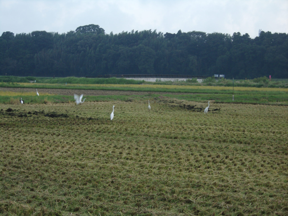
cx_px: 144
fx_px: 899
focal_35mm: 108
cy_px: 108
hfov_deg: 18.2
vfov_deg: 13.7
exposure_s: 1/60
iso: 85
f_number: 6.6
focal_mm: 19.6
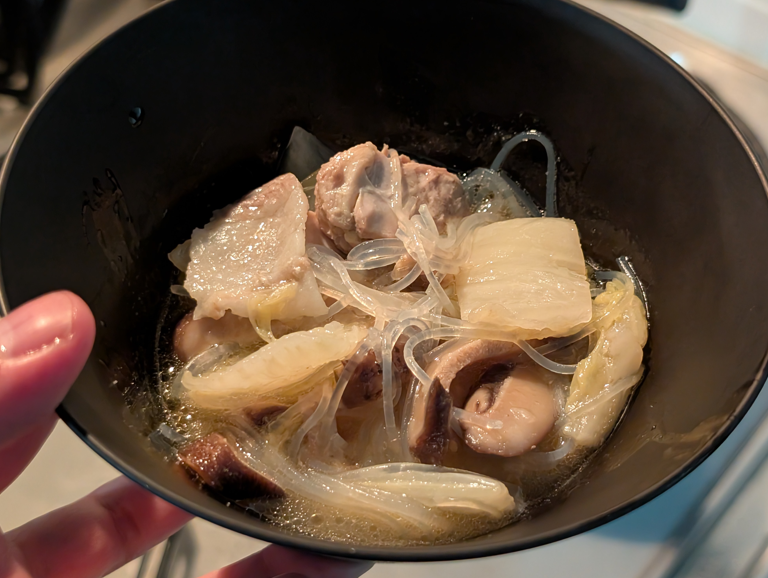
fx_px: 1133
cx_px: 383
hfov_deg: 37.4
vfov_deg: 28.6
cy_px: 296
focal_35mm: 51
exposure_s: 1/30
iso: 639
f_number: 1.68
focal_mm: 6.9
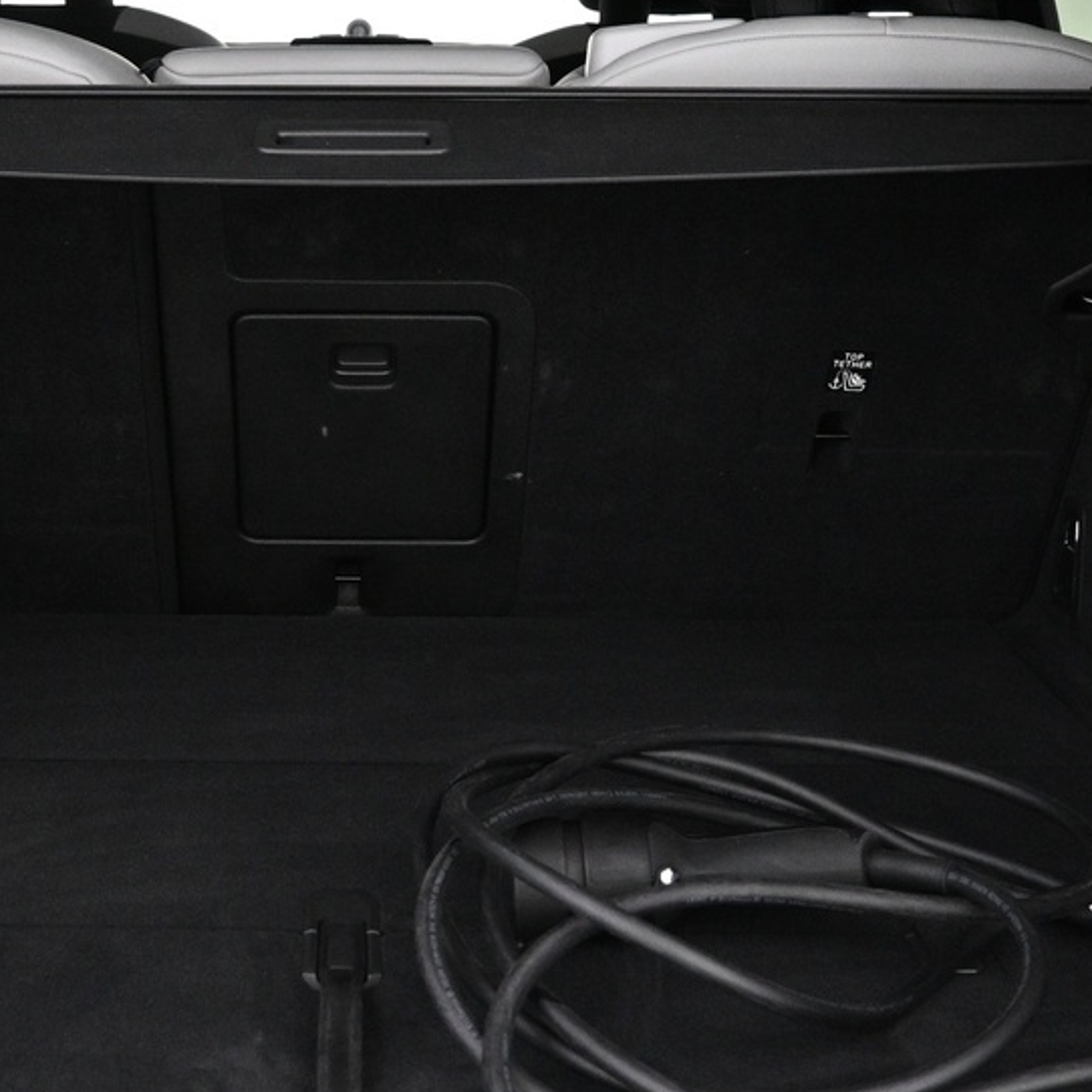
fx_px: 2177
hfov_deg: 27.9
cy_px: 655
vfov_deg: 28.1
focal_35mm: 61
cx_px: 336
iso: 1600
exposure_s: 1/30
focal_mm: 16
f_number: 3.5
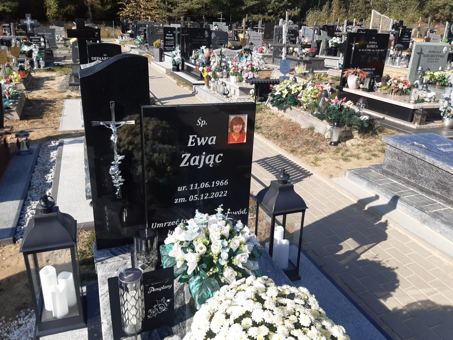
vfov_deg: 51.3
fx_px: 353
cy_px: 165
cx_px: 225
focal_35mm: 27
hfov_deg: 65.3
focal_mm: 3.92
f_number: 1.7
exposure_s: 1/1464
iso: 40
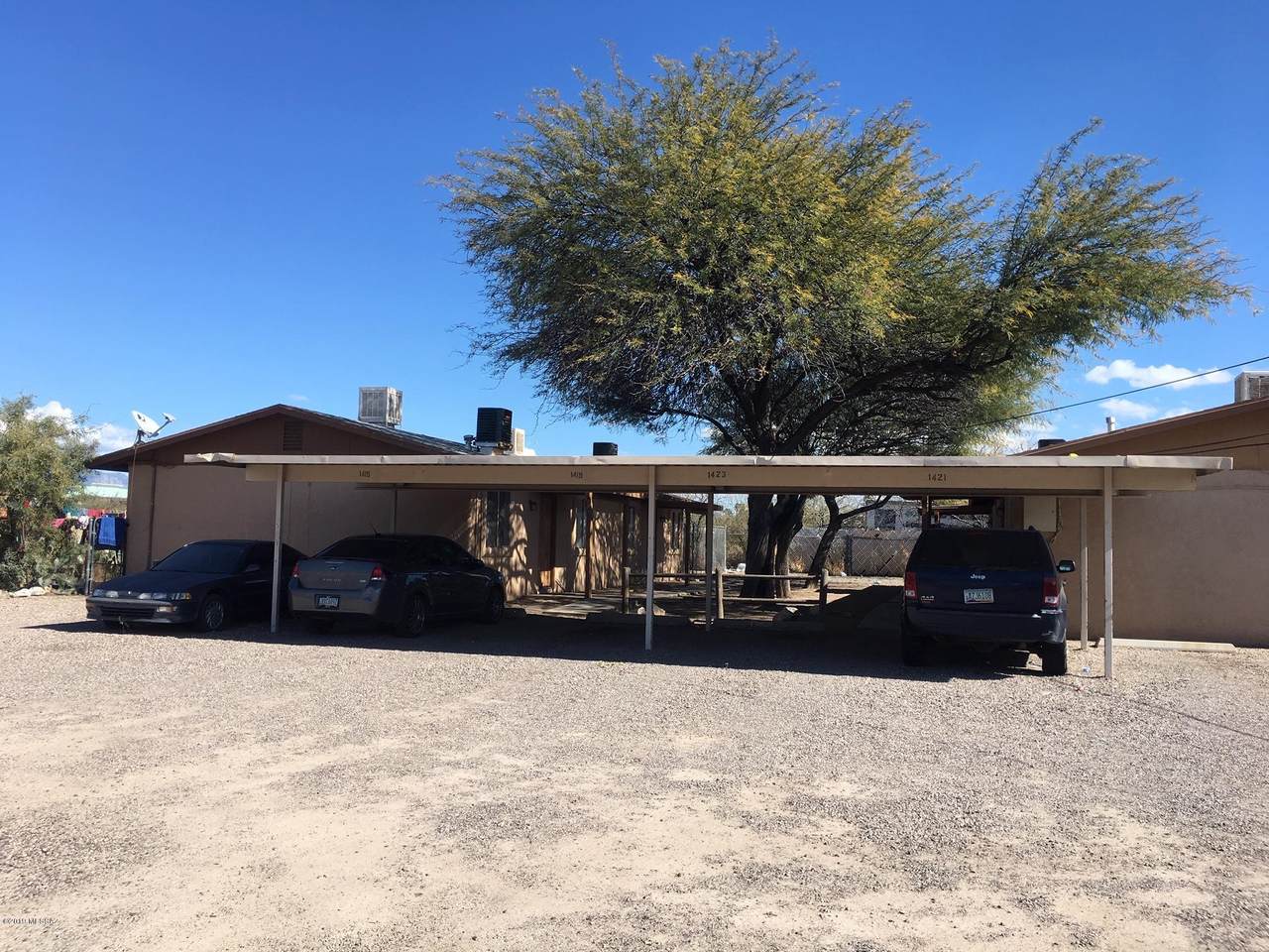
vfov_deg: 48.2
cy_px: 476
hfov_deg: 61.7
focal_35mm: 29
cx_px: 634
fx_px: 1063
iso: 25
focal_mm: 4.15
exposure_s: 1/1148
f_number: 2.2
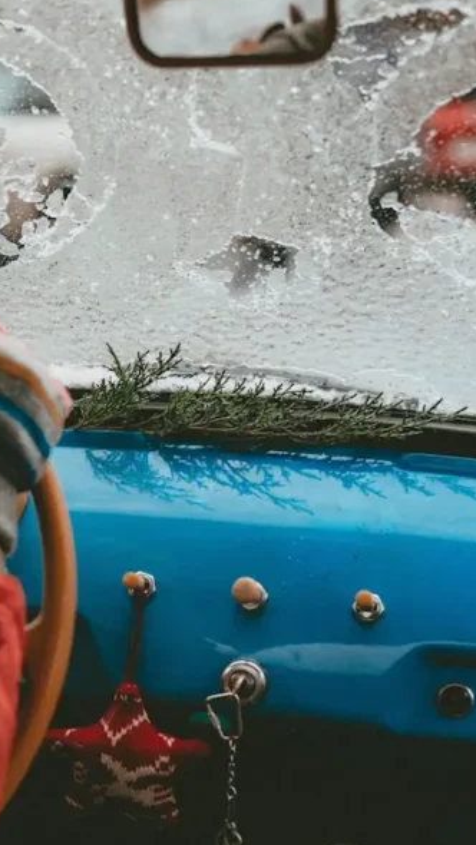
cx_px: -69
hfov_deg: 13.0
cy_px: 457
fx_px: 2041
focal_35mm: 91
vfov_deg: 23.4
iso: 400
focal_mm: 50
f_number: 3.2
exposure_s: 1/160
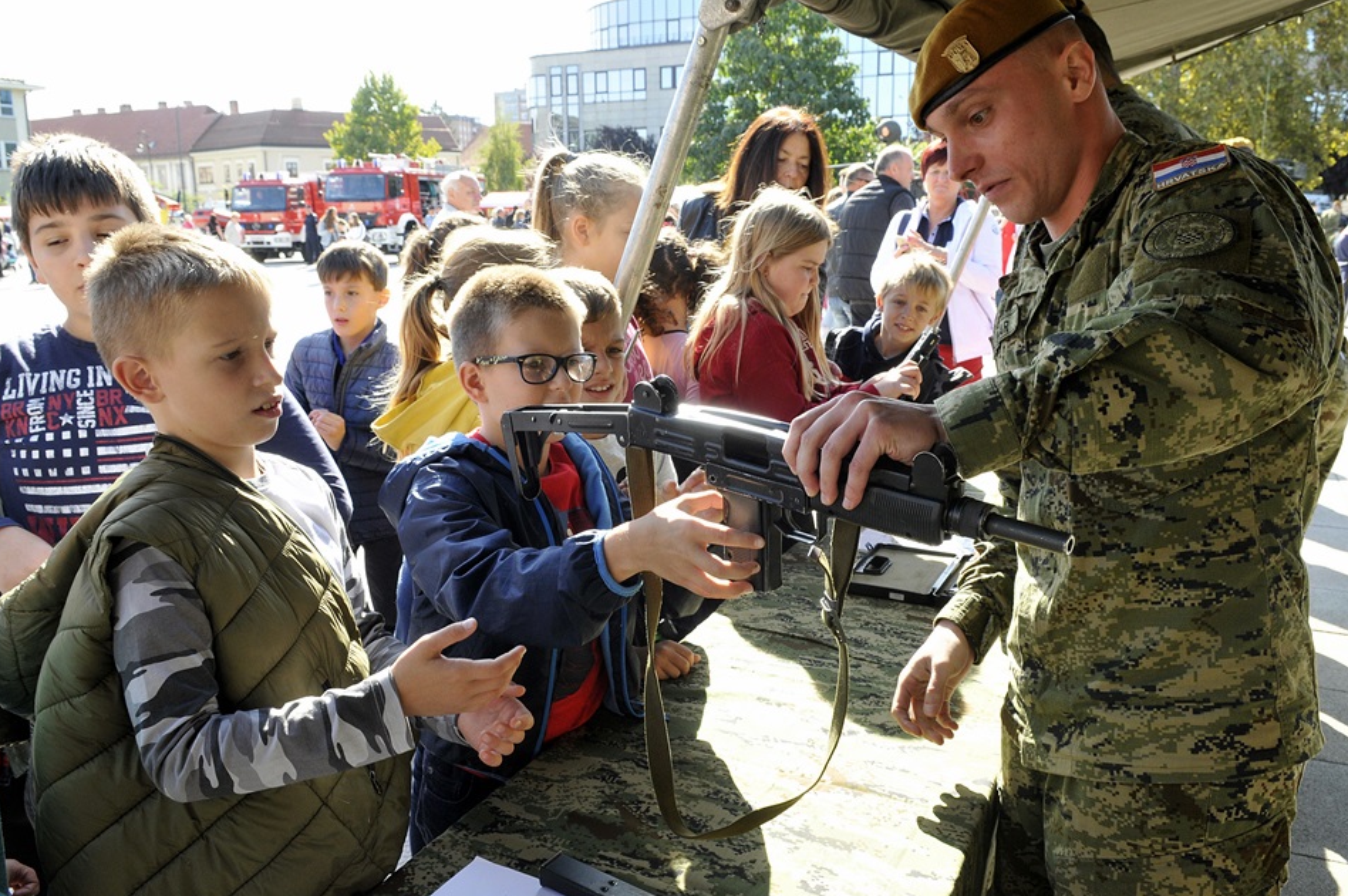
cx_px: 670
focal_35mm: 28
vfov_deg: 47.0
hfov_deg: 66.4
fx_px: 1030
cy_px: 435
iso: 500
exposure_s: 1/200
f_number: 7.1
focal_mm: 17
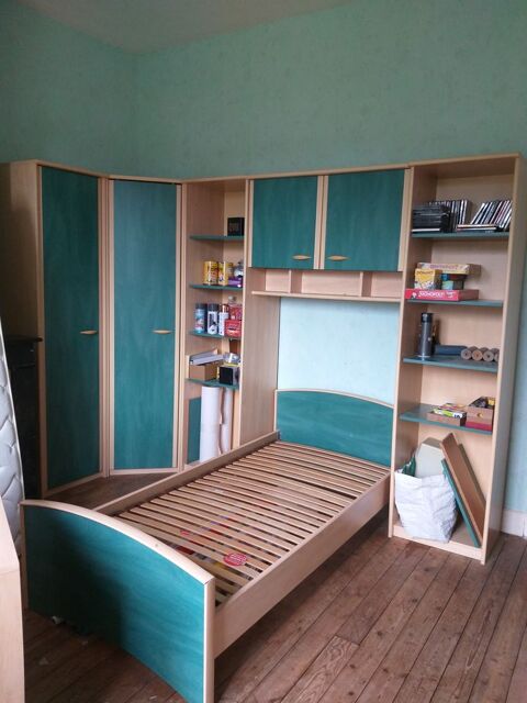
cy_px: 352
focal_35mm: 26
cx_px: 264
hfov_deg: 53.1
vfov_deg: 67.3
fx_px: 528
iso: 125
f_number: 1.7
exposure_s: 1/50
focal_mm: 3.93
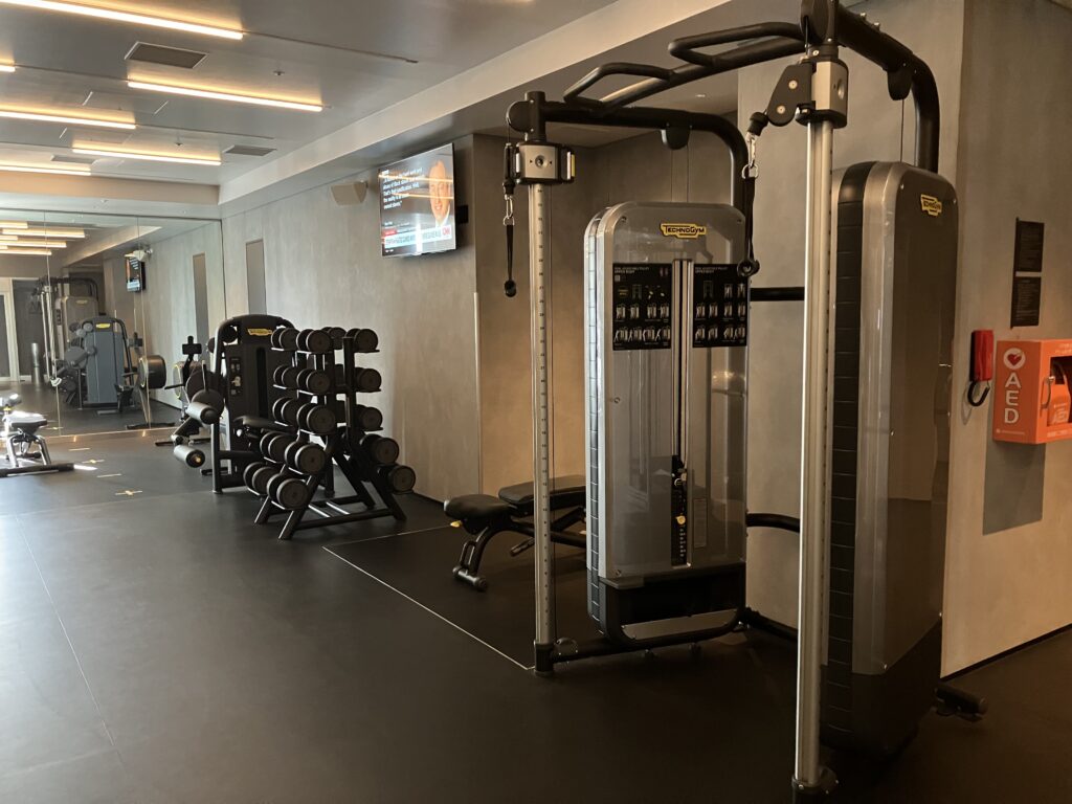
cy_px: 402
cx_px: 536
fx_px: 867
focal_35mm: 28
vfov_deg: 49.7
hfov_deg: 63.4
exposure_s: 1/30
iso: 640
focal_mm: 3.99
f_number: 1.8
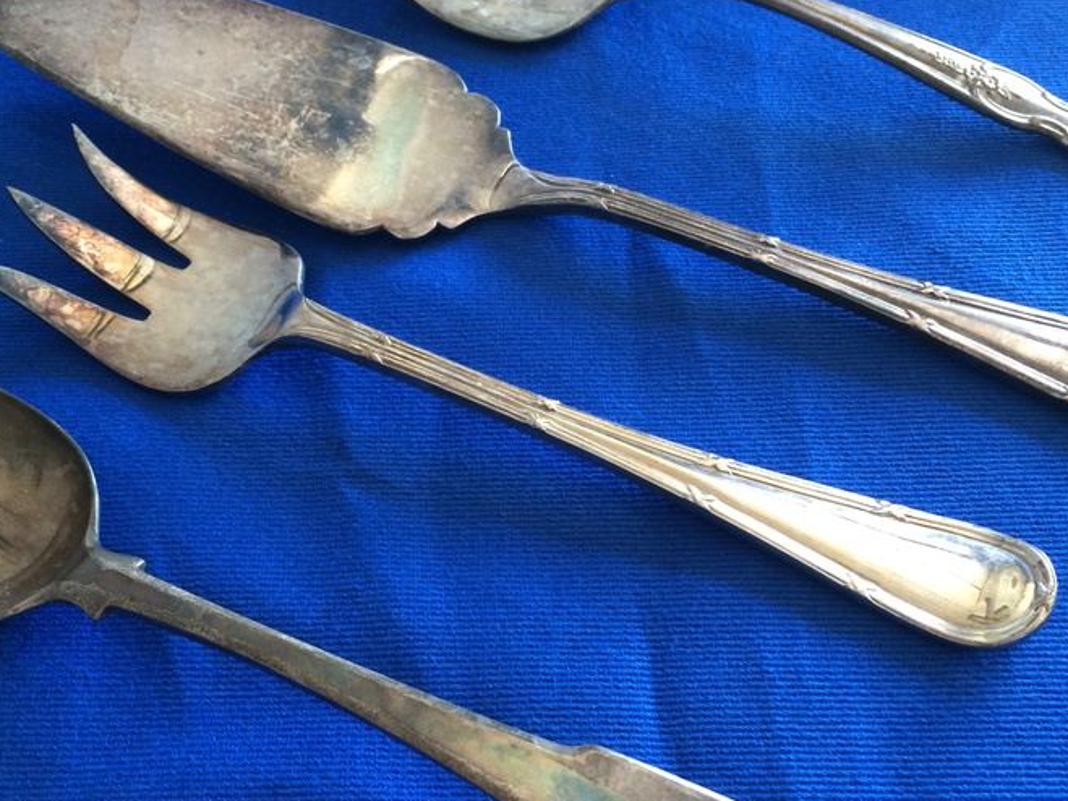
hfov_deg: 45.6
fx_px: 1265
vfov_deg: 34.9
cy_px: 516
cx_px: 446
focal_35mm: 41
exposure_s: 1/30
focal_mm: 4.12
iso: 125
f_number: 2.2
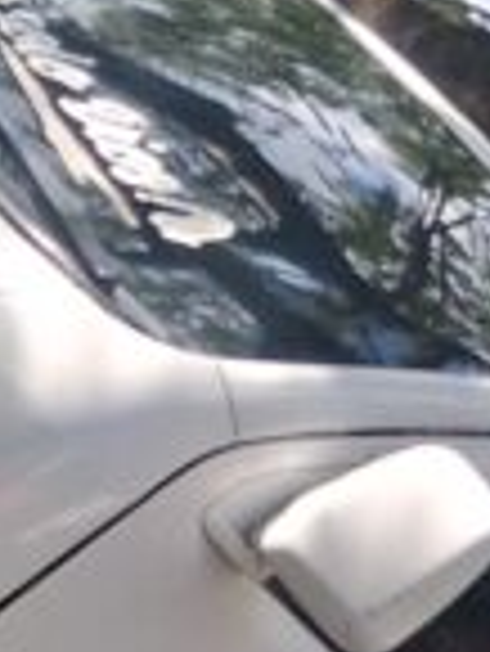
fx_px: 3449
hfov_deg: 8.1
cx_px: 279
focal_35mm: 183
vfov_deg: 10.4
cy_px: 1012
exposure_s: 1/355
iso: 25
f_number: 1.8
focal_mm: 3.98
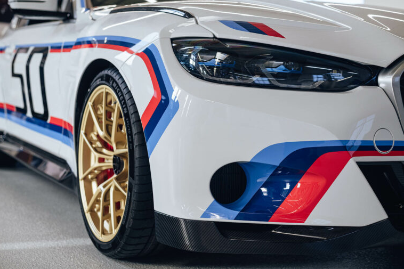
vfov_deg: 26.5
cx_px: 199
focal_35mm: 51
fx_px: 572
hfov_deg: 38.9
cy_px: 135
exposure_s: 1/125
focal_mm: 50
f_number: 3.2
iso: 320
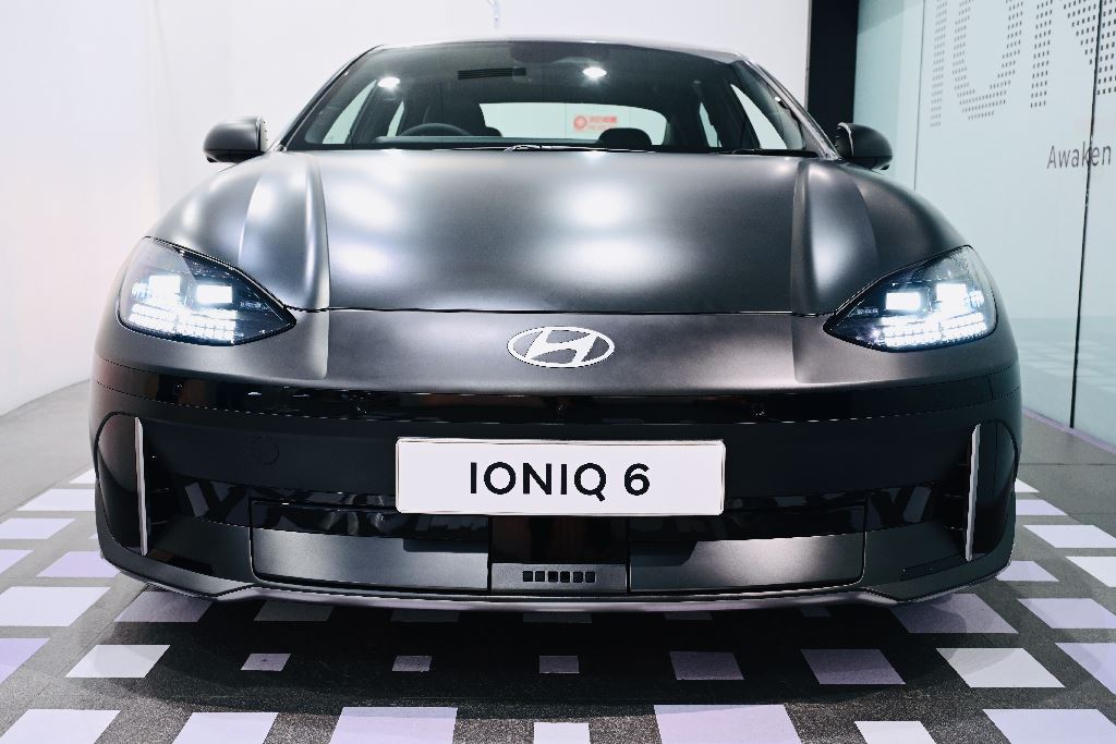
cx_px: 558
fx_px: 992
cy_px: 372
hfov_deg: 58.7
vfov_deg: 41.1
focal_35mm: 32
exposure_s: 1/100
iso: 1000
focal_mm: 32
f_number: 5.6
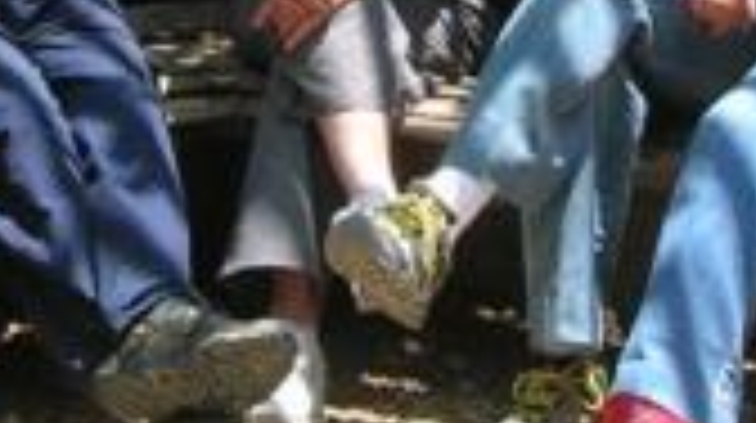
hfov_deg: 10.7
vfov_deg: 6.0
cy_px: -189
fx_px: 4024
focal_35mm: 201
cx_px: 299
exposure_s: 1/84.4
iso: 50
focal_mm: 7
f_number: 5.2
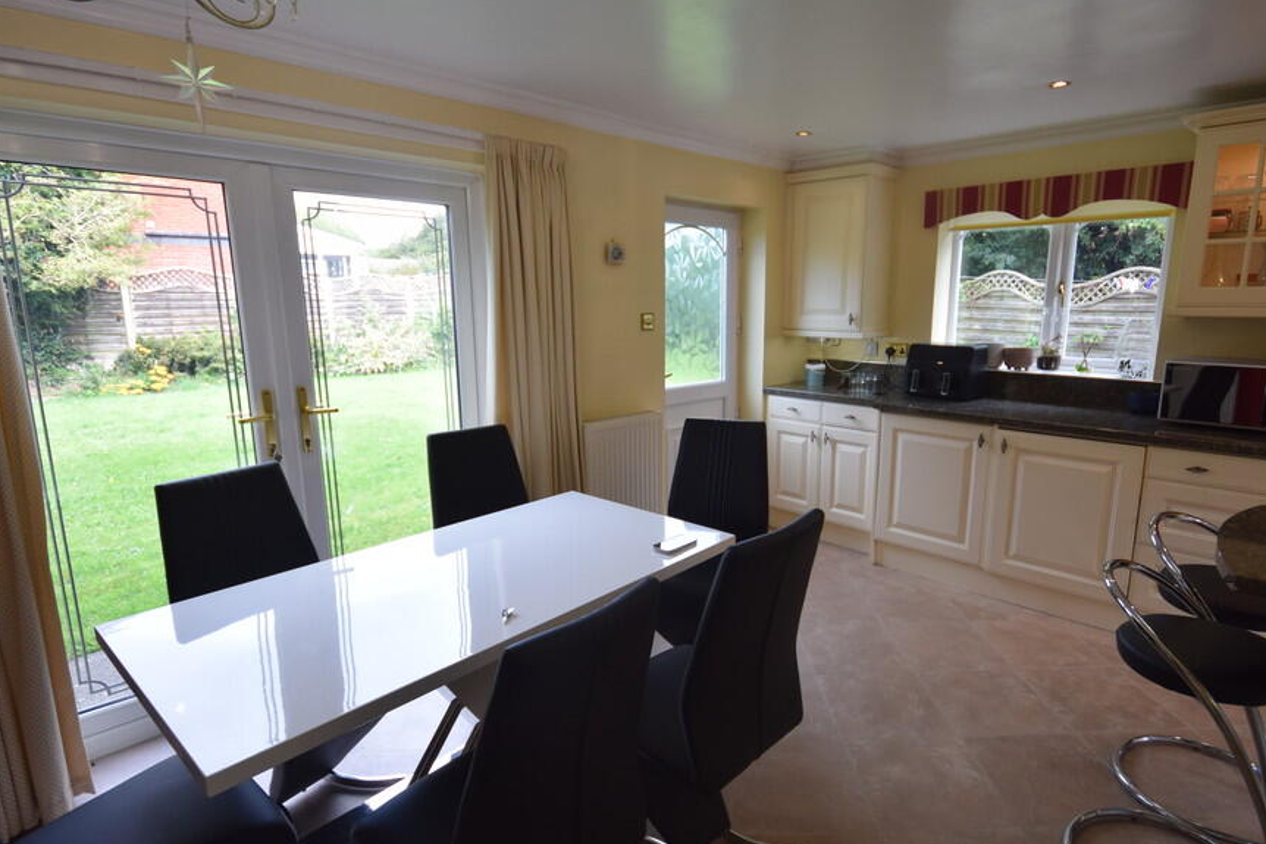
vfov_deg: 63.0
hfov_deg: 85.0
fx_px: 689
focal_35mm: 20
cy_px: 426
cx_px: 673
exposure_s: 1/125
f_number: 5.6
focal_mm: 11
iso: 400
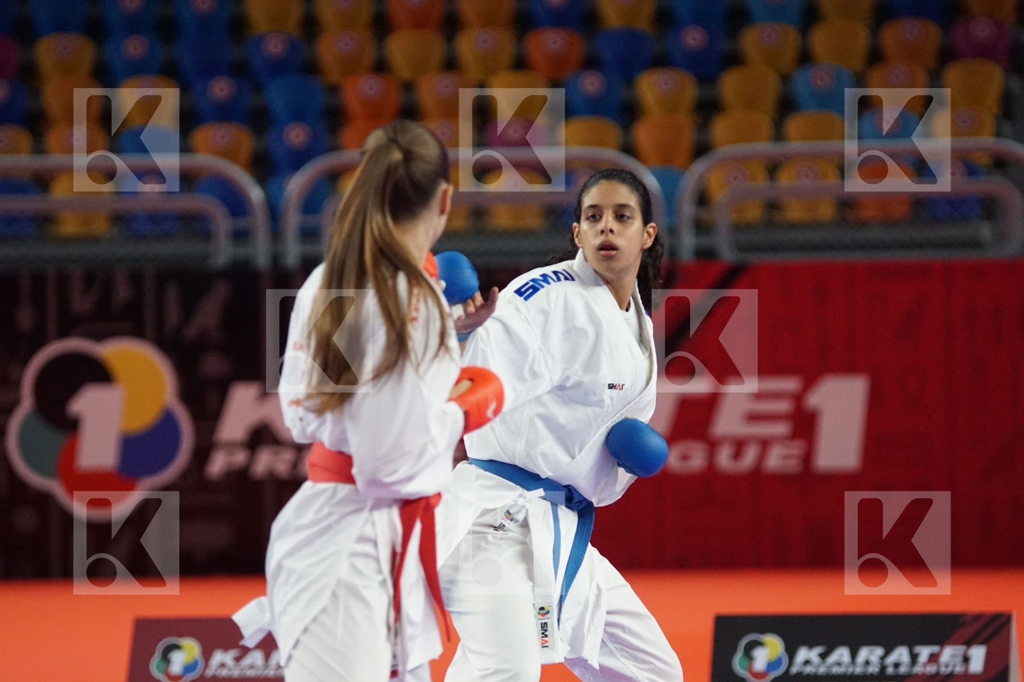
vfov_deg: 6.1
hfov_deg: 9.1
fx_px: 6399
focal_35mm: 225
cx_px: 512
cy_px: 341
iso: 3200
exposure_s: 1/2000
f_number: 2.8
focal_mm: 150
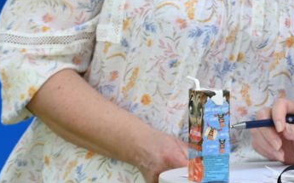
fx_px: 2898
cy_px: -59
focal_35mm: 362
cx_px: 378
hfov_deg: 5.8
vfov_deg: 3.6
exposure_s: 1/250
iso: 160
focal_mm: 102
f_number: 6.3
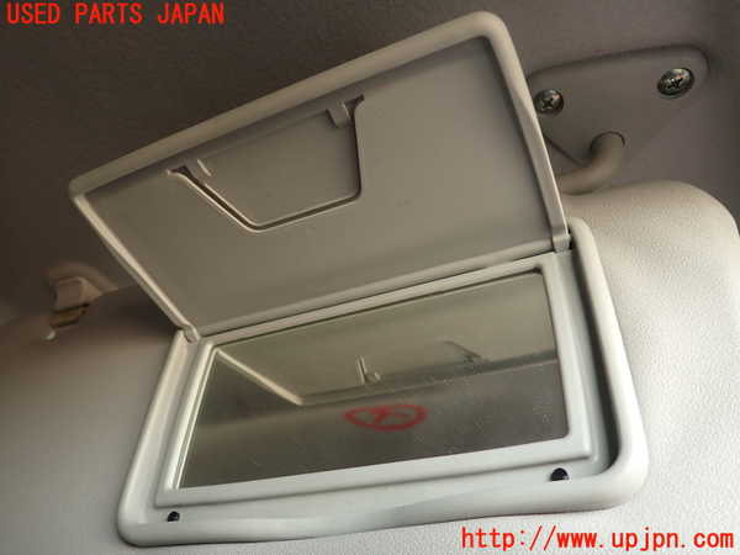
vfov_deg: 54.9
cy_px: 278
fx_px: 534
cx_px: 370
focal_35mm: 25
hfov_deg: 69.4
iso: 160
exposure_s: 1/60
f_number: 2
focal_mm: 4.5
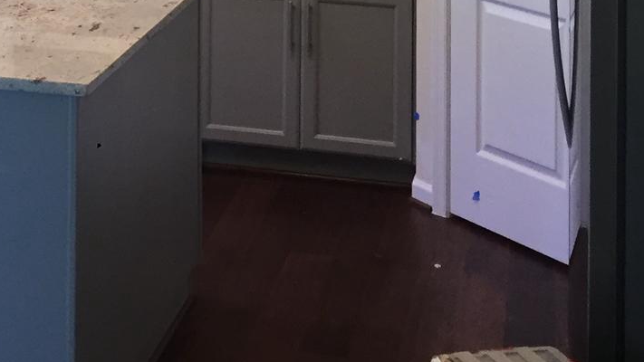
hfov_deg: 22.7
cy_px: -329
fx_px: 1554
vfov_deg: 12.0
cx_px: 45
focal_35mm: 91
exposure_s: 1/30
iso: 50
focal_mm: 4.15
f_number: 2.2
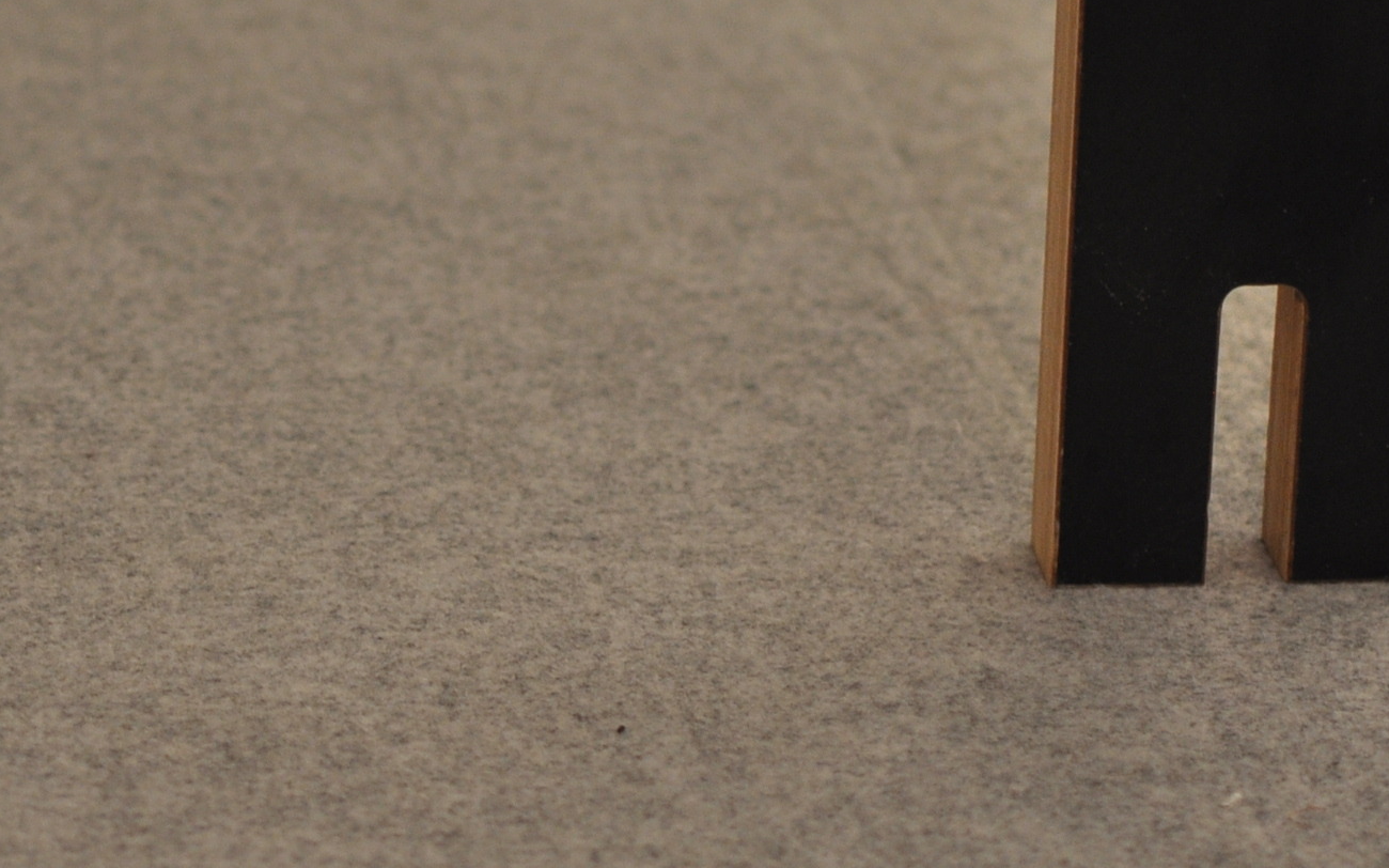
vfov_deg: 9.8
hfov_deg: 15.8
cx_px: 452
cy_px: 17
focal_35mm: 132
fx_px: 5006
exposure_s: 1/30
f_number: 1.8
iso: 400
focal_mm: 35
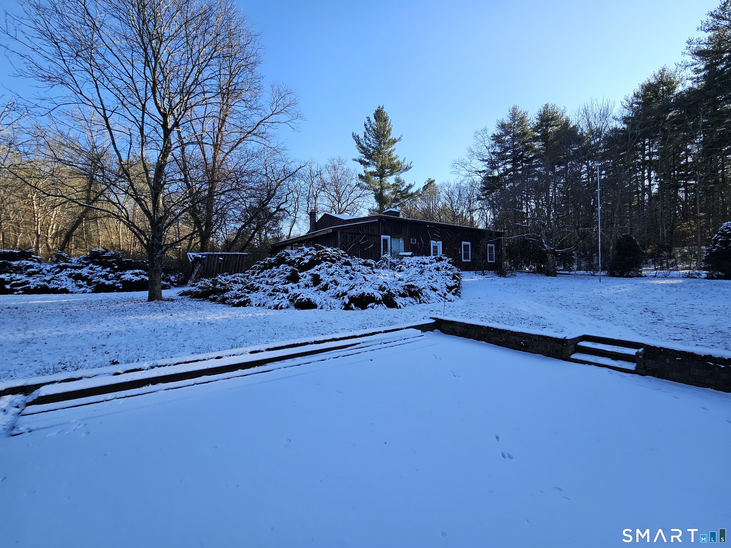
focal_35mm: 13
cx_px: 366
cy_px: 274
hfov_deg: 106.2
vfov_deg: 89.9
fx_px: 275
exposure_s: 1/864
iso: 50
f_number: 2.2
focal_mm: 2.2
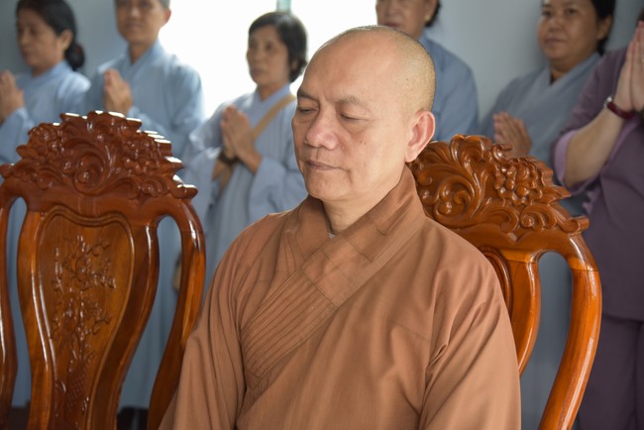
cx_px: 322
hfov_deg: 32.4
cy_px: 215
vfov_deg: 21.9
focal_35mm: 62
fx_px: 1110
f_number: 4
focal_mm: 62
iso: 800
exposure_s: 1/200
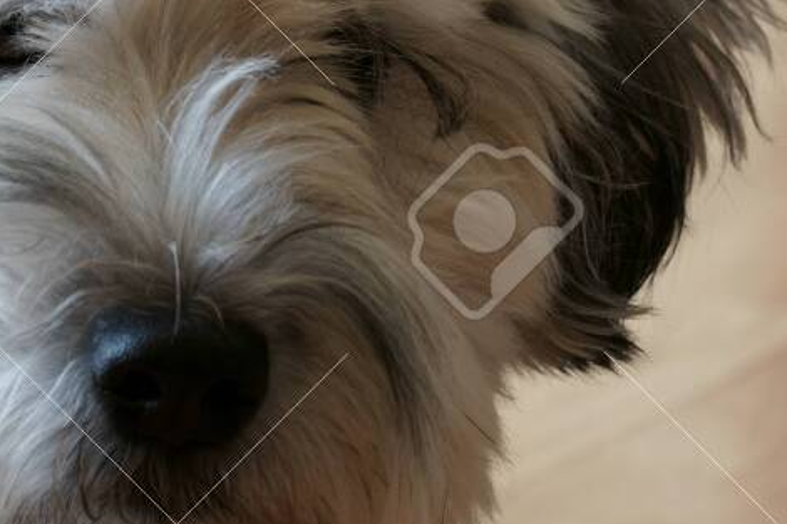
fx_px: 9069
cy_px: 162
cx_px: 174
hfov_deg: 5.0
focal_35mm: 415
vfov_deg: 3.3
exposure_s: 1/6
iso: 400
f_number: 7.1
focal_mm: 100
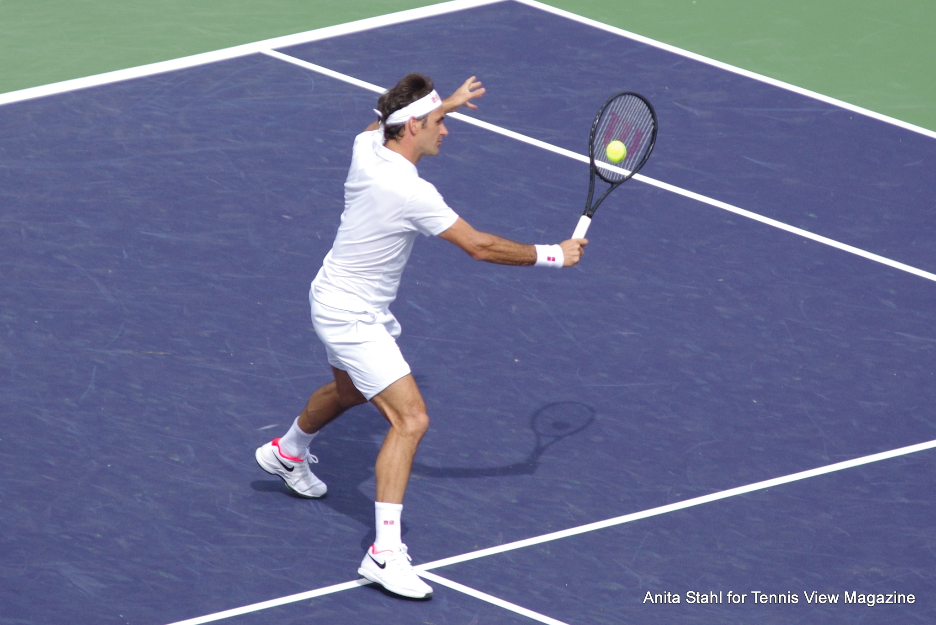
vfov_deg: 4.6
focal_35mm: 300
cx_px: 468
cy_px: 312
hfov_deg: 6.9
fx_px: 7804
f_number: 3.2
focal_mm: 200
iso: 400
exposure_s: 1/5000
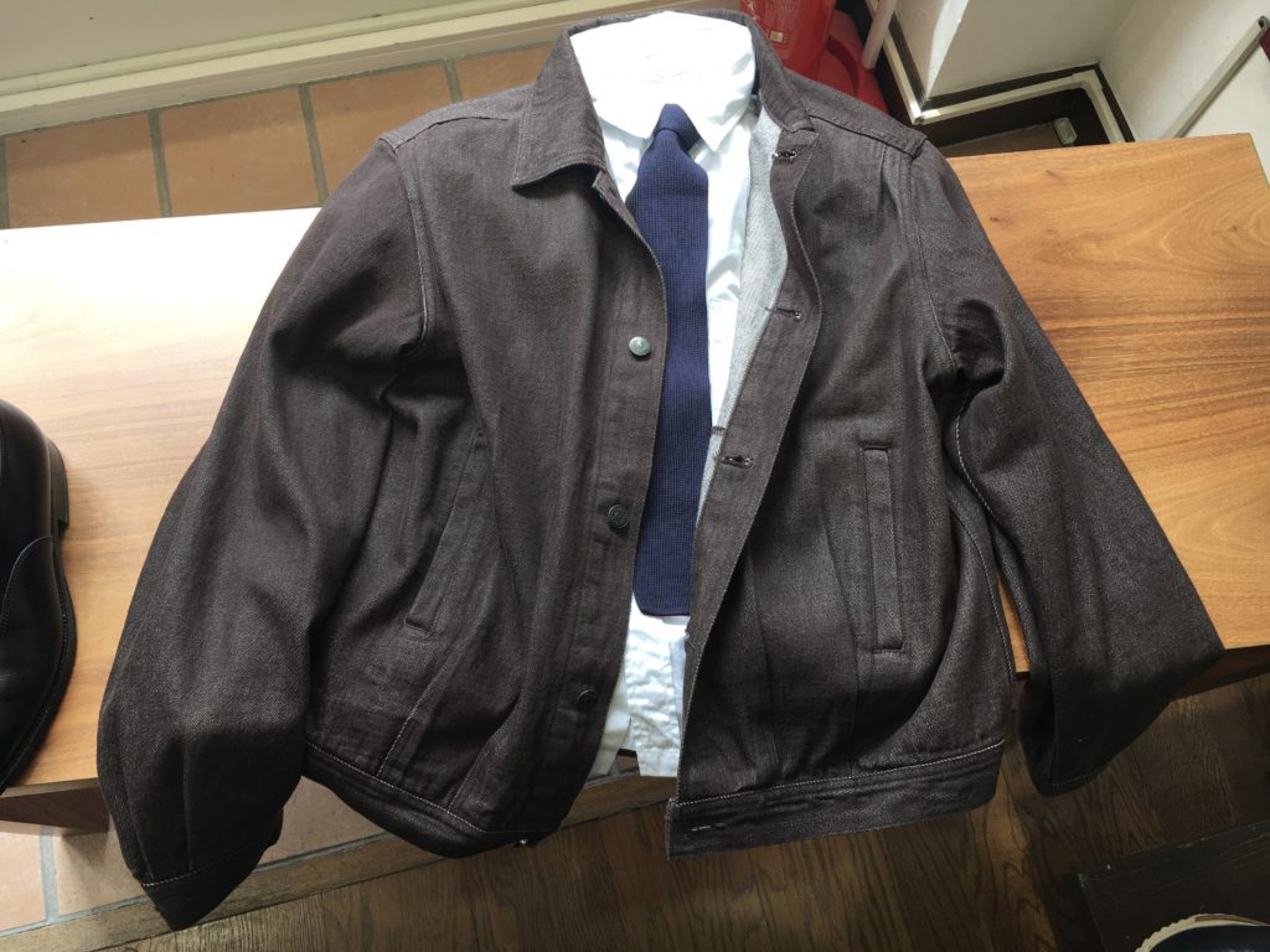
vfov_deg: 48.2
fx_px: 1064
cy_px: 476
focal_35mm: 29
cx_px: 635
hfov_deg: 61.7
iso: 32
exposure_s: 1/60
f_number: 2.2
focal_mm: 4.15
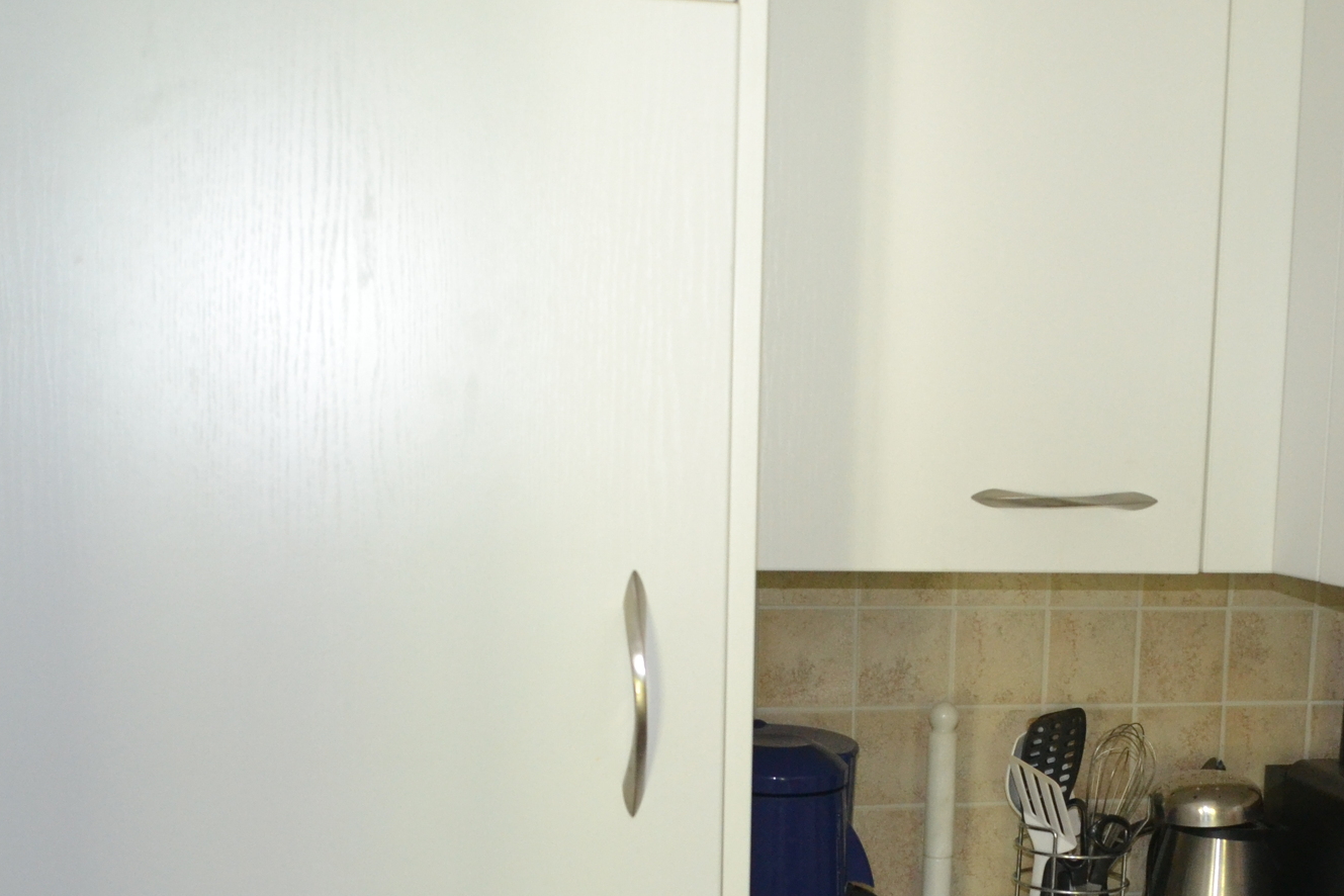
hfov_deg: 37.9
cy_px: 773
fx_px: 1941
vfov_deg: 25.3
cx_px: 850
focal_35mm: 52
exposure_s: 1/60
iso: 1400
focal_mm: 18
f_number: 3.5
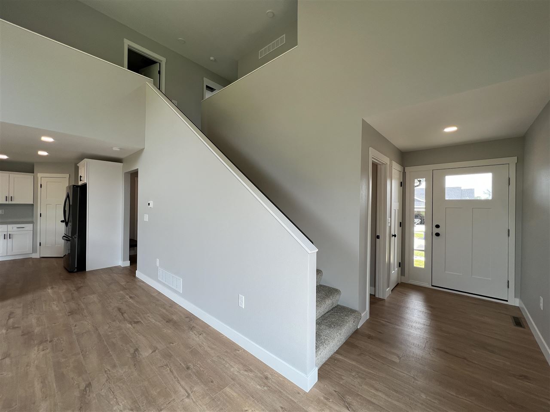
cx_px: 275
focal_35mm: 13
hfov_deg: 106.2
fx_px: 207
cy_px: 206
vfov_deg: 89.9
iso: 40
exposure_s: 1/120
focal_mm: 1.57
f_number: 1.8
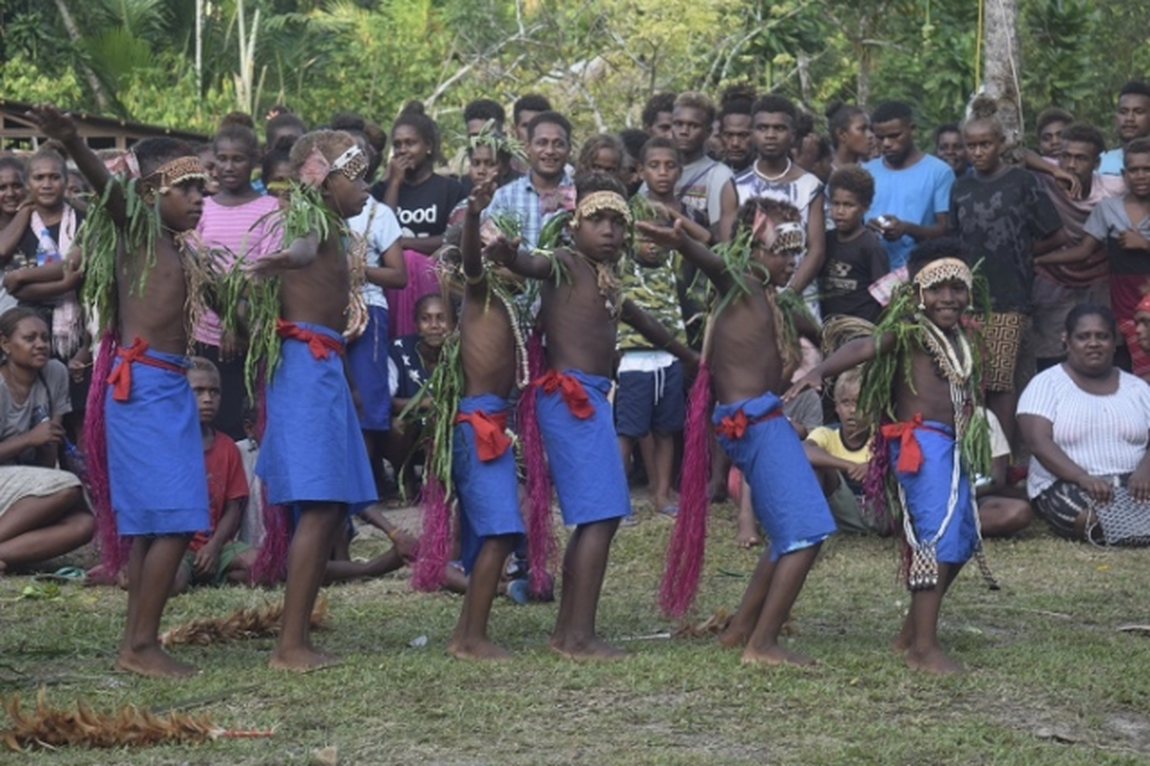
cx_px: 575
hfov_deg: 24.6
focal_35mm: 82
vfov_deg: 16.5
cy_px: 383
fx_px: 2634
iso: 400
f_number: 5.6
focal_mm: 55
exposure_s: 1/100
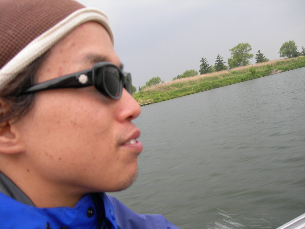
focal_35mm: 38
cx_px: 152
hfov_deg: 49.0
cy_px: 114
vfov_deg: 37.7
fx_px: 335
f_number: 2.8
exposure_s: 1/72
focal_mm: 7.8
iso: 50
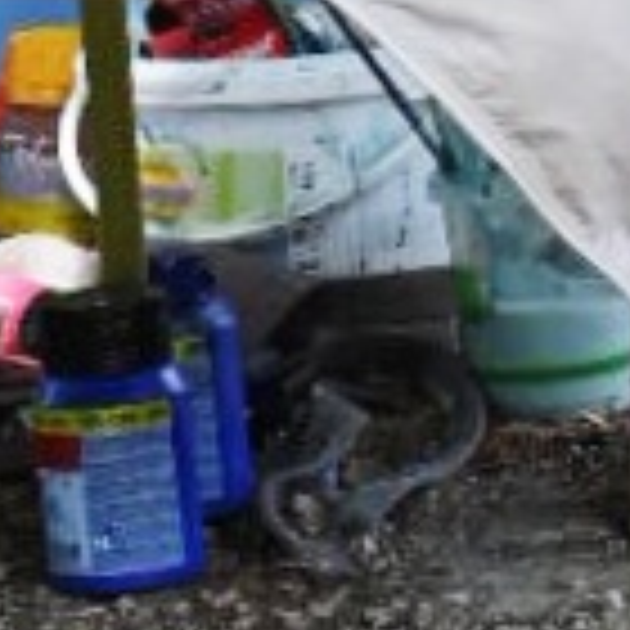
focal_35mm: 568
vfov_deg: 3.0
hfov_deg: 3.1
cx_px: 866
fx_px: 11695
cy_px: -2027
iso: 400
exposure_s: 1/200
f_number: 7.1
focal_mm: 70
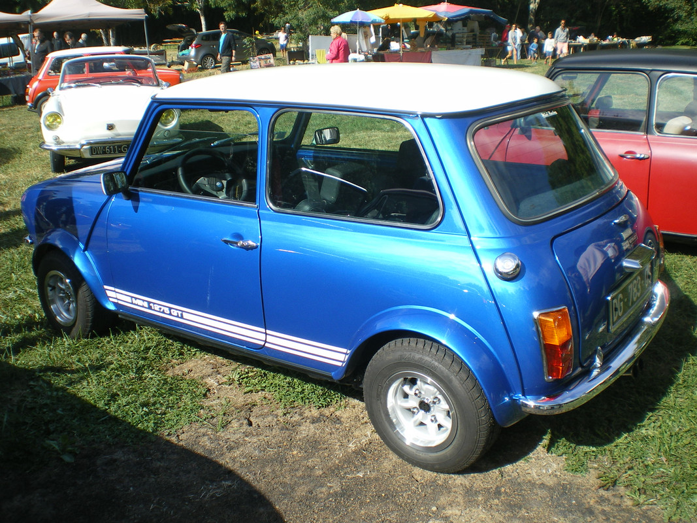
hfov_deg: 51.4
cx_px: 348
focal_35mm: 36
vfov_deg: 39.6
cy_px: 262
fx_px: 725
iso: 50
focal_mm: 6.3
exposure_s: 1/250
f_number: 4.6
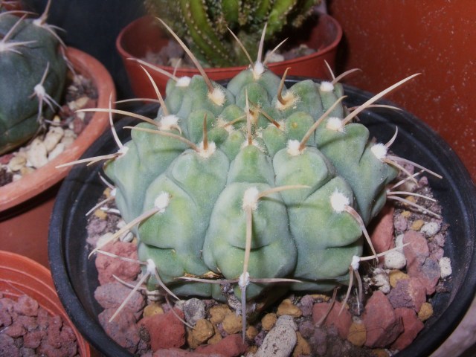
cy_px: 178
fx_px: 523
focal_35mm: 38
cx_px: 238
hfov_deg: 49.0
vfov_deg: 37.7
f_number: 4.9
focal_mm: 6.3
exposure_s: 1/8
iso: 300
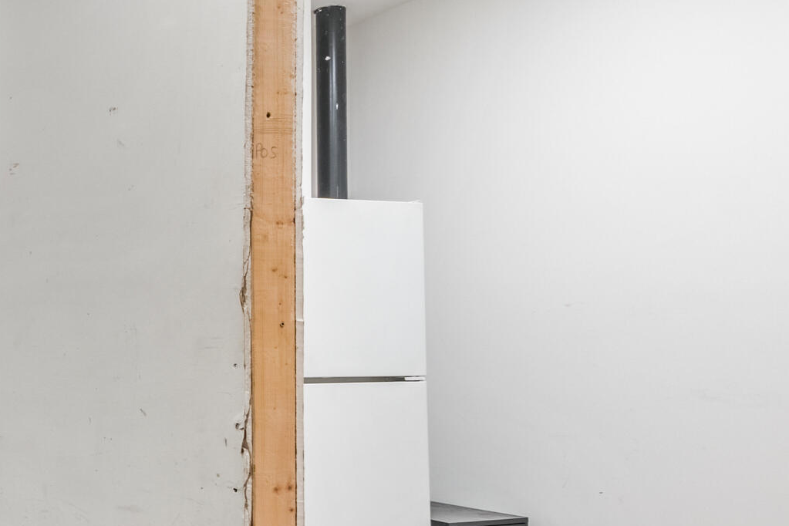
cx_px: -194
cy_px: 351
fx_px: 964
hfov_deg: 34.2
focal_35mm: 44
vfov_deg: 30.3
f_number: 8
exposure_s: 1
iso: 500
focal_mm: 9.9
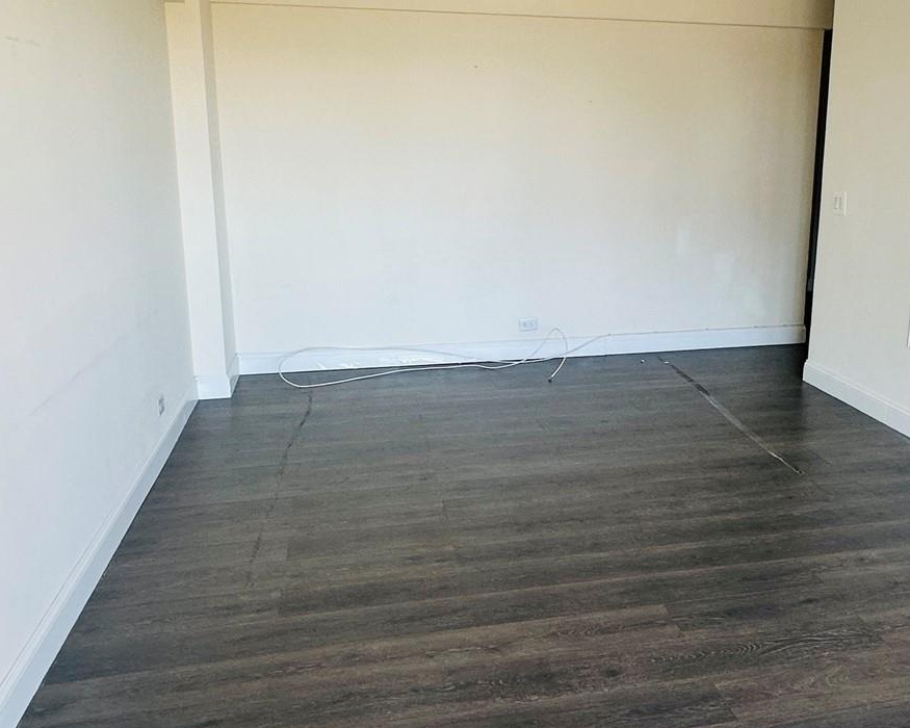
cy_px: 316
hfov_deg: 55.1
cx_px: 558
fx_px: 862
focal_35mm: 32
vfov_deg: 45.7
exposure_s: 1/99
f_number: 2.2
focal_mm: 2.22
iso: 100
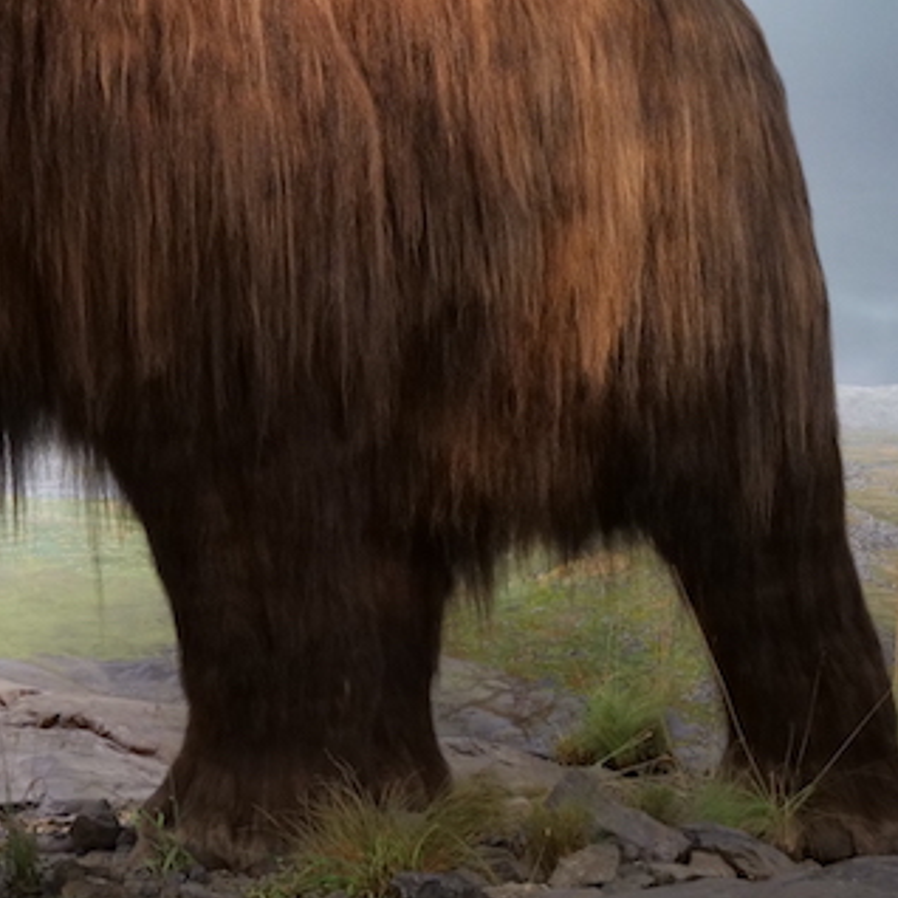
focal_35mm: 80
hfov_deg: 20.7
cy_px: 124
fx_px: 2348
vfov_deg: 21.3
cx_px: -62
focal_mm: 18
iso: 1600
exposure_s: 1/8
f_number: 4
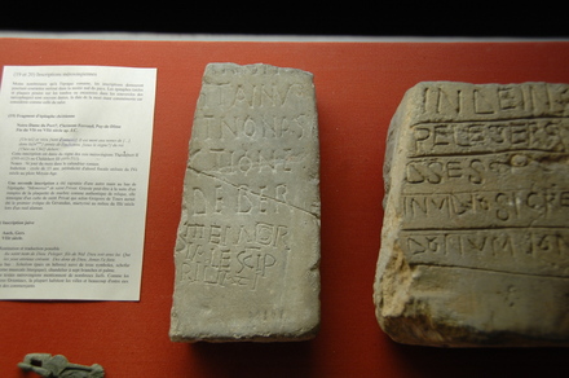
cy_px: 189
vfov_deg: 28.0
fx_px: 758
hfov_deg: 41.2
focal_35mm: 48
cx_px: 284
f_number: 4.2
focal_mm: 32
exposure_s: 1/40
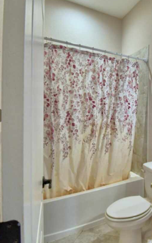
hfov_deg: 45.4
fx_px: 159
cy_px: 118
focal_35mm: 24
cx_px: 142
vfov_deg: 74.8
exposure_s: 1/40
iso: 400
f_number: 4.5
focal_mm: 10
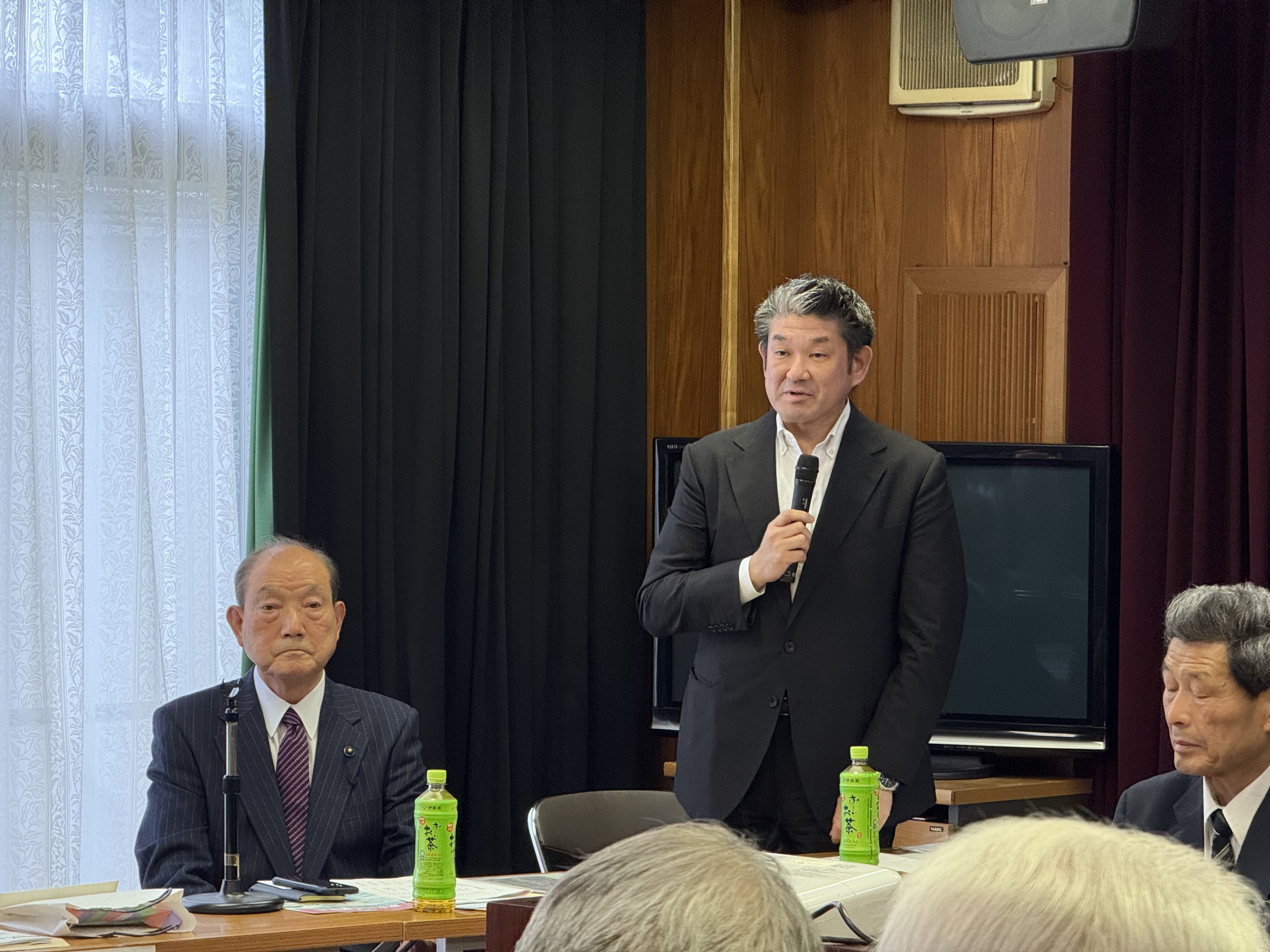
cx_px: 635
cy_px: 476
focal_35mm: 120
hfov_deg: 16.4
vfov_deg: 12.3
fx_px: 4403
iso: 400
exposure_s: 1/60
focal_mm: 15.66
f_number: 2.8
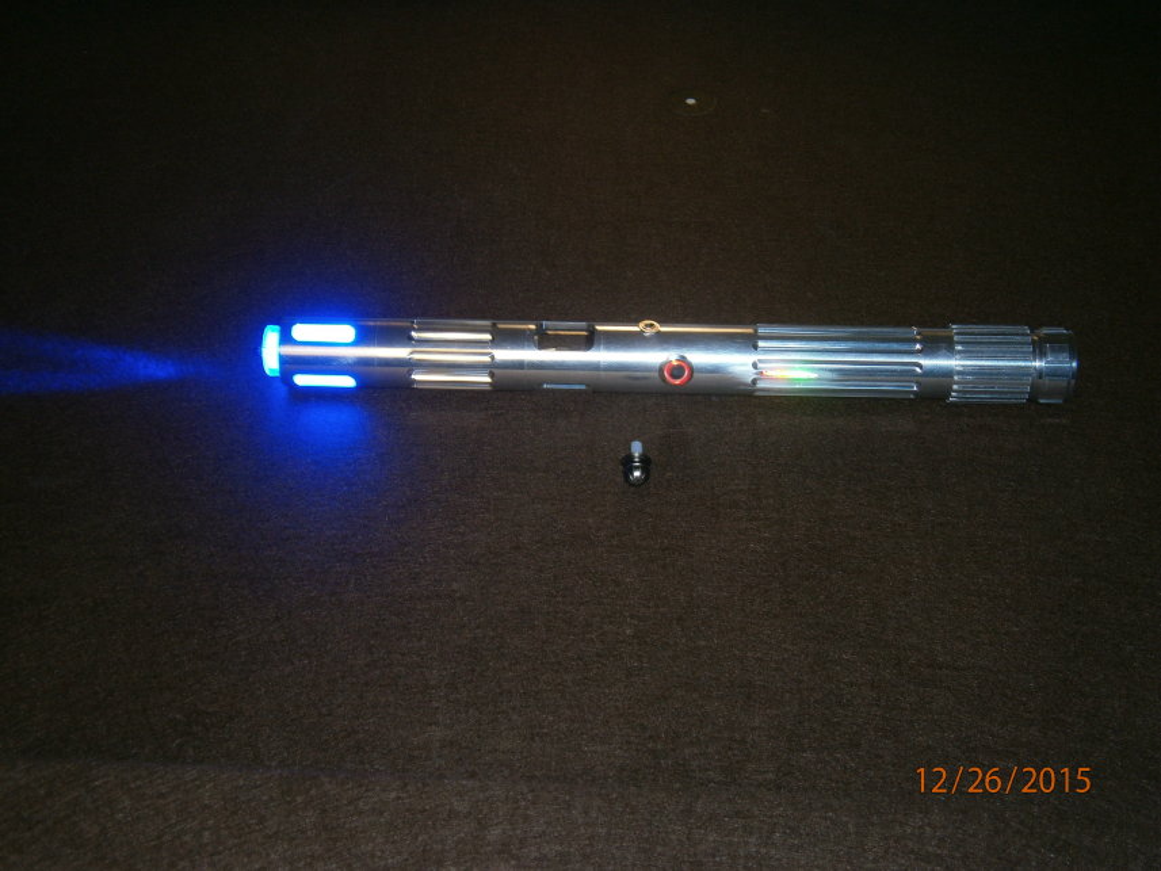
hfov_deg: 40.4
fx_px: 1577
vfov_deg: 30.9
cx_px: 580
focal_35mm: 47
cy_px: 436
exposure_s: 1/40
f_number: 3.4
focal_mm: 8.3
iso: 125
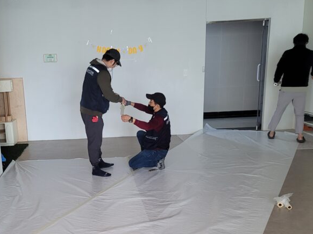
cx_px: 97
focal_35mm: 44
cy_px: 165
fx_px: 398
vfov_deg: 32.4
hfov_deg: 42.2
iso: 200
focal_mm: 7
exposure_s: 1/60
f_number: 1.8
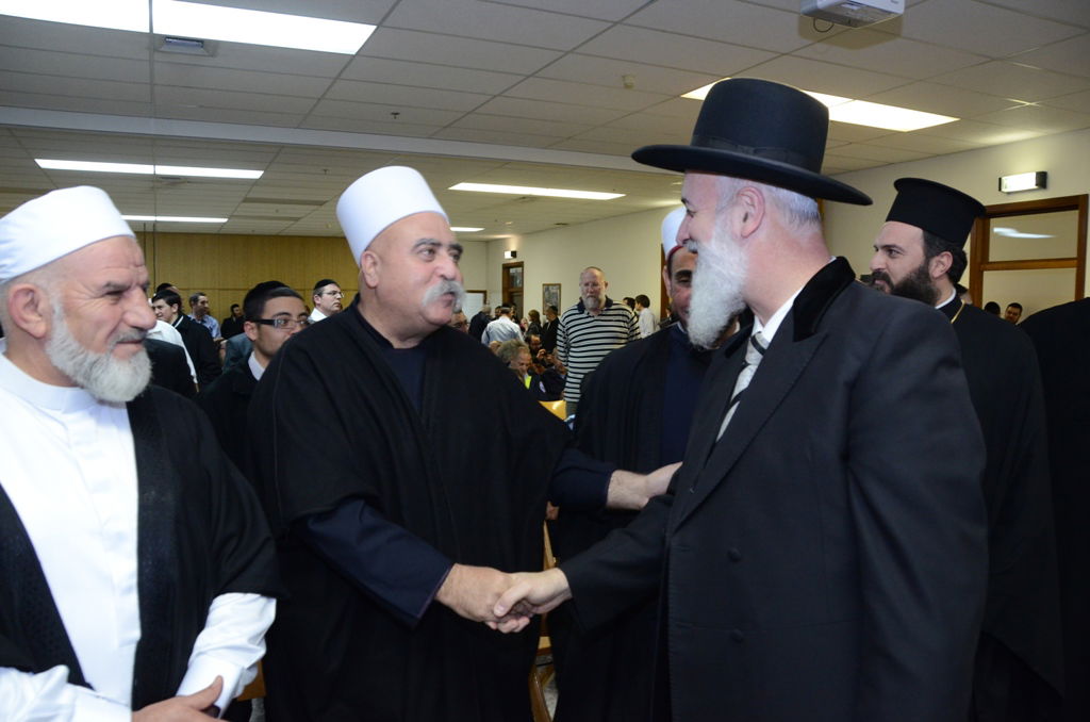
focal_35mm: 27
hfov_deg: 67.5
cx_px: 545
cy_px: 361
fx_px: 816
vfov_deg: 47.7
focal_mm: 18
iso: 1600
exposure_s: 1/40
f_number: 5
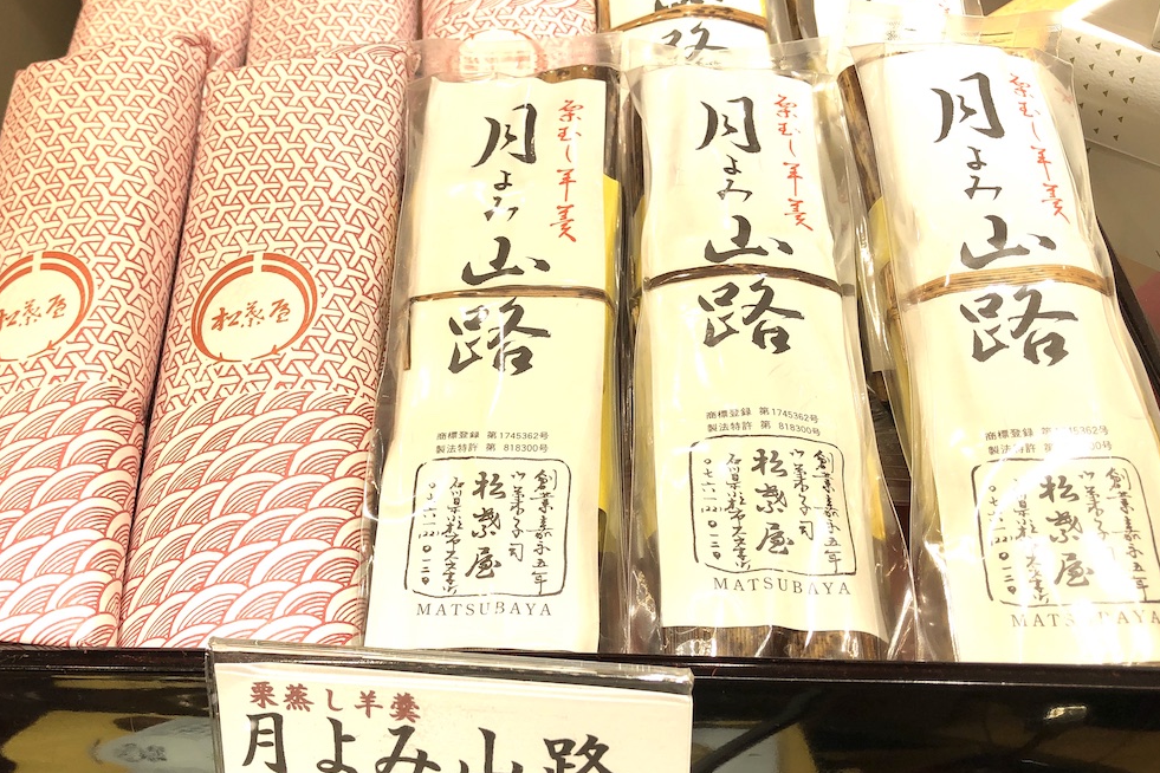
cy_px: 437
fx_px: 1224
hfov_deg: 50.5
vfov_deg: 35.0
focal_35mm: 38
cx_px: 497
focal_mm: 3.99
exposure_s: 1/203
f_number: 1.8
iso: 20
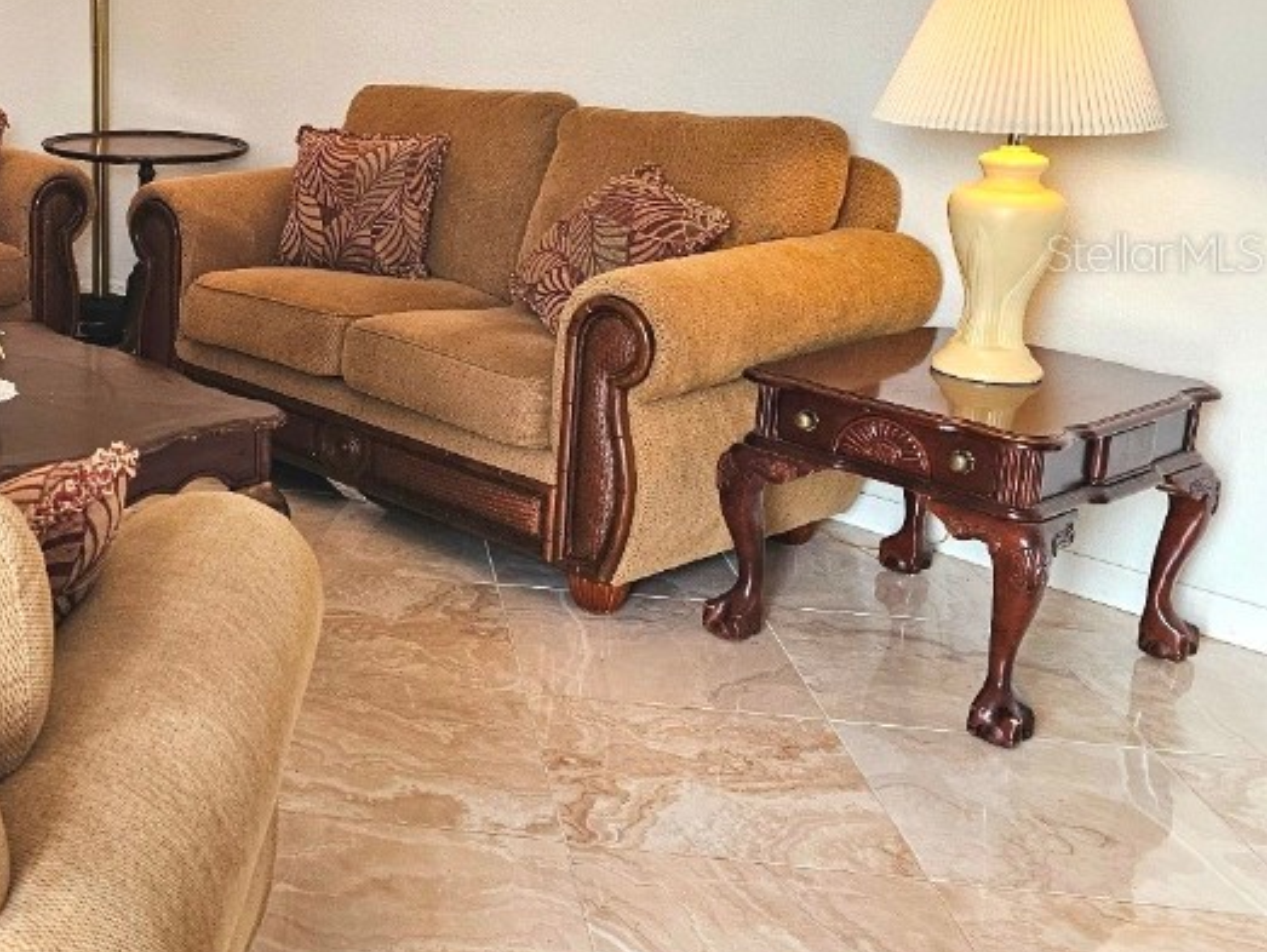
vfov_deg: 31.7
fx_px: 1648
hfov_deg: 38.0
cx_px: 34
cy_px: 252
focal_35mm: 45
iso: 200
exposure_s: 1/120
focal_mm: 6.3
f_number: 1.7
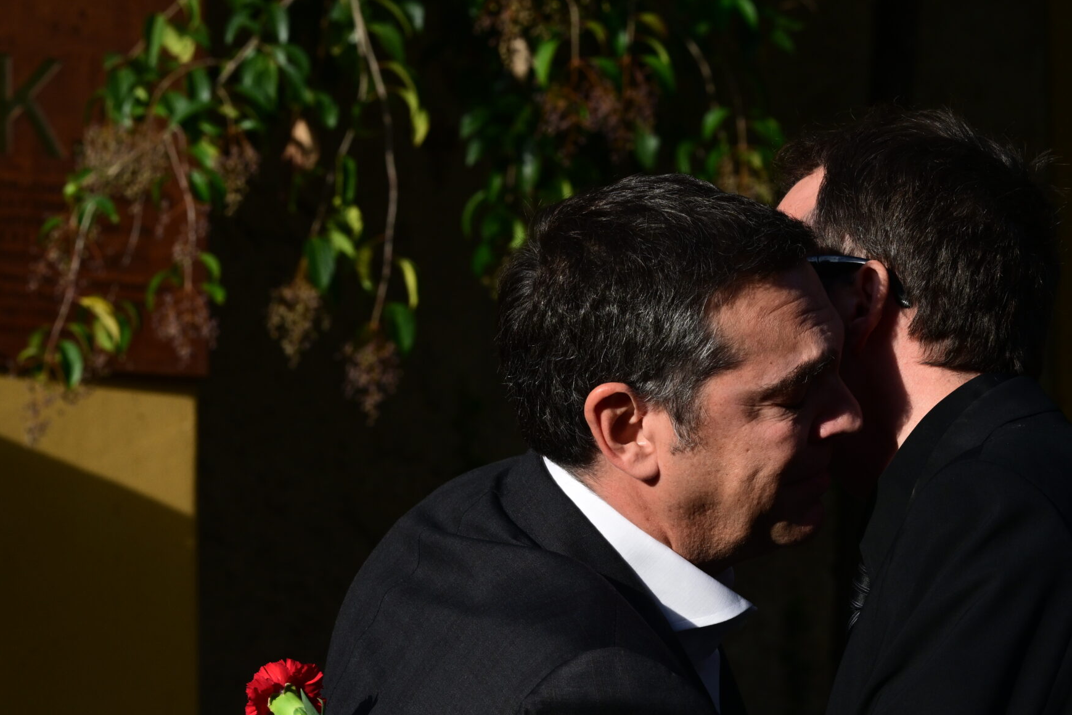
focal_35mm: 184
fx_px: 5480
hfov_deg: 11.2
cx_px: 698
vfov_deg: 7.5
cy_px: 516
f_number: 11
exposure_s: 1/1000
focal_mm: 125
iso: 800
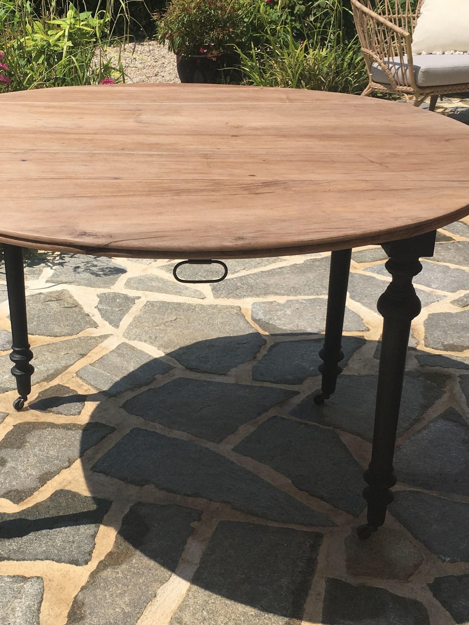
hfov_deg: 30.0
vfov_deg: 39.7
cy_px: 309
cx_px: 155
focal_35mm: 48
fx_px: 867
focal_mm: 4.15
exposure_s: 1/2079
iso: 25
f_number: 2.2
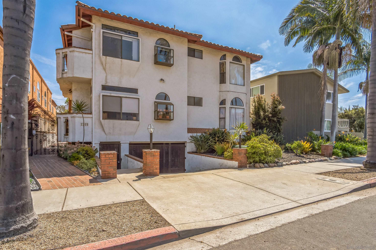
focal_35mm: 18
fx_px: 188
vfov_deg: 67.4
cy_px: 125
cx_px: 188
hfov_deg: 90.0
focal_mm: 12
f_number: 6.3
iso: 100
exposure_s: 1/640
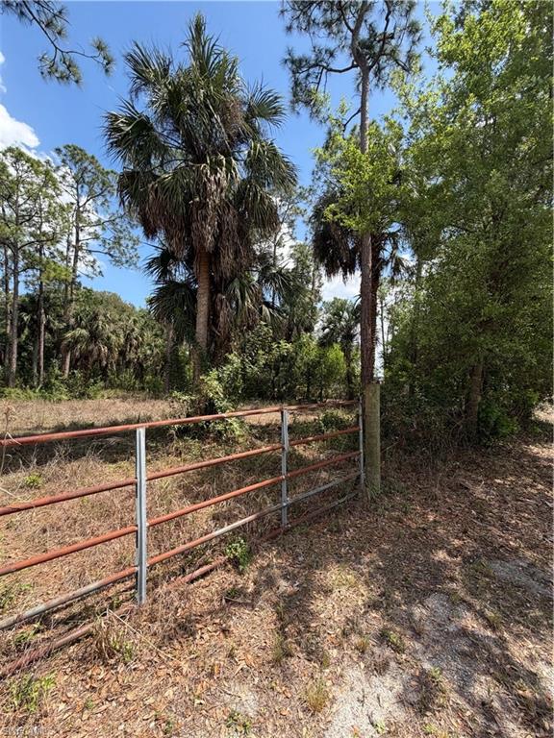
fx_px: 299
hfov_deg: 85.7
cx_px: 277
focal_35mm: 14
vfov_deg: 102.1
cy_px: 369
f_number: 2.2
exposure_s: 1/770
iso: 40
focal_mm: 2.22
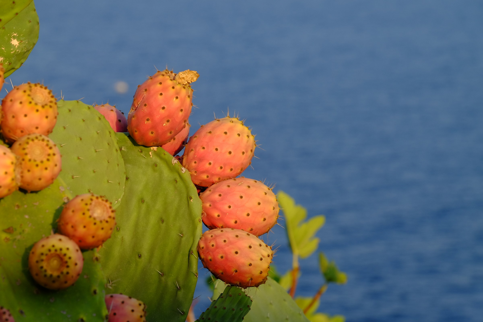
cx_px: 242
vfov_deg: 7.9
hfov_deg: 11.8
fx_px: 2334
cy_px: 161
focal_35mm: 174
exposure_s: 1/160
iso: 400
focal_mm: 116.1
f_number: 11
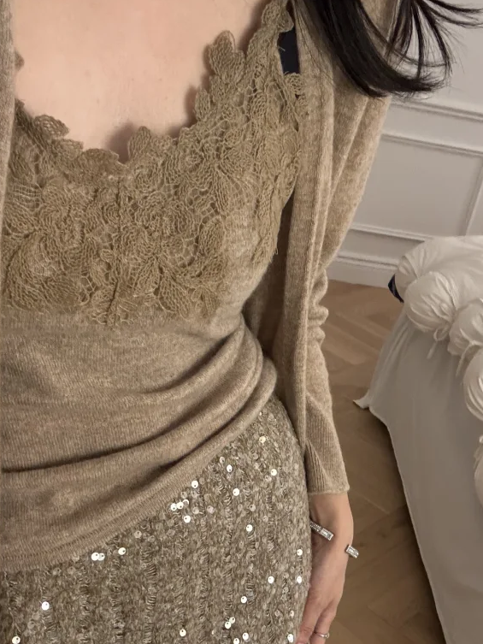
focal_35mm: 44
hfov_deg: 32.8
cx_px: 295
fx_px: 818
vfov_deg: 42.0
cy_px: 461
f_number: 1.9
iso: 250
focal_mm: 2.69
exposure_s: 1/33
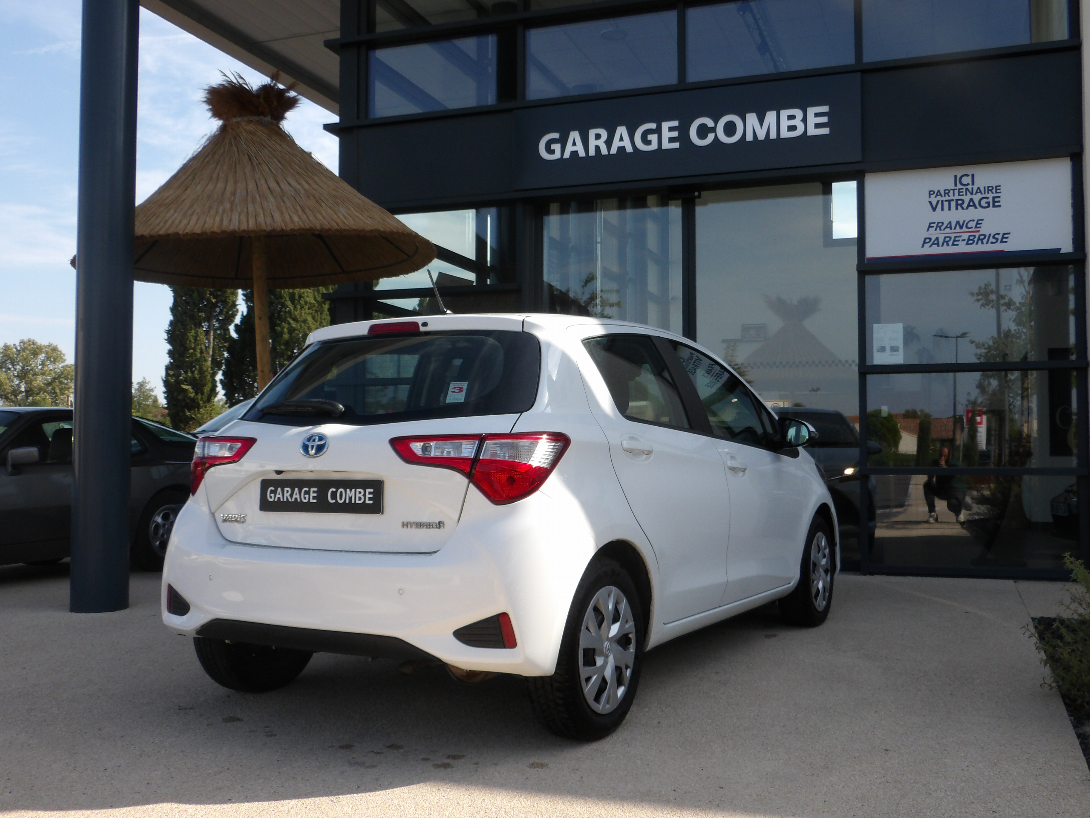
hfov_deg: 54.0
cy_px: 409
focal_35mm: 34
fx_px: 1071
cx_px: 545
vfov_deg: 41.8
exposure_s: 1/450
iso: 100
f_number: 4.5
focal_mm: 6.2
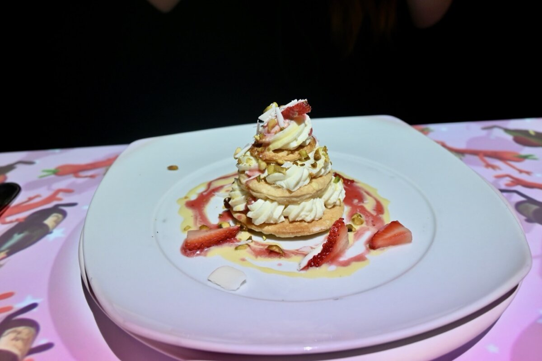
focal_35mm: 38
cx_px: 271
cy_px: 180
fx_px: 565
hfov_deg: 51.3
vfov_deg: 35.5
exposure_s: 1/40
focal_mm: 25
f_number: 4.2
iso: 400
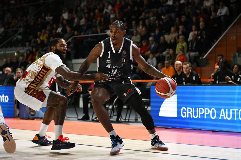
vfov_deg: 19.4
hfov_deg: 28.8
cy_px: 80
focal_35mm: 70
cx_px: 120
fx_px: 469
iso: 3200
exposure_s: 1/1600
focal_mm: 70
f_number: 2.8
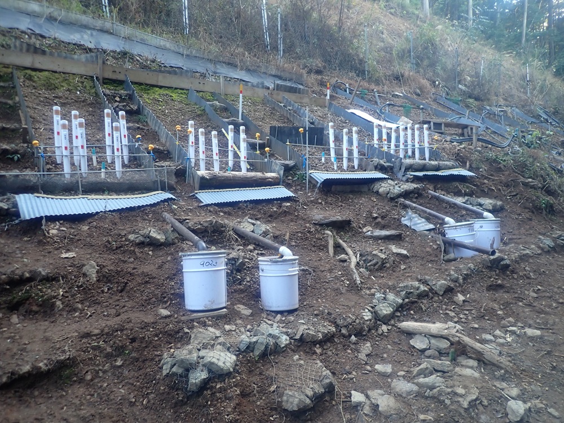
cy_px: 212
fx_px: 407
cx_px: 282
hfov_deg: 69.4
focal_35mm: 25
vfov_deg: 54.9
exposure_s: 1/80
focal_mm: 4.5
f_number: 2
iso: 200
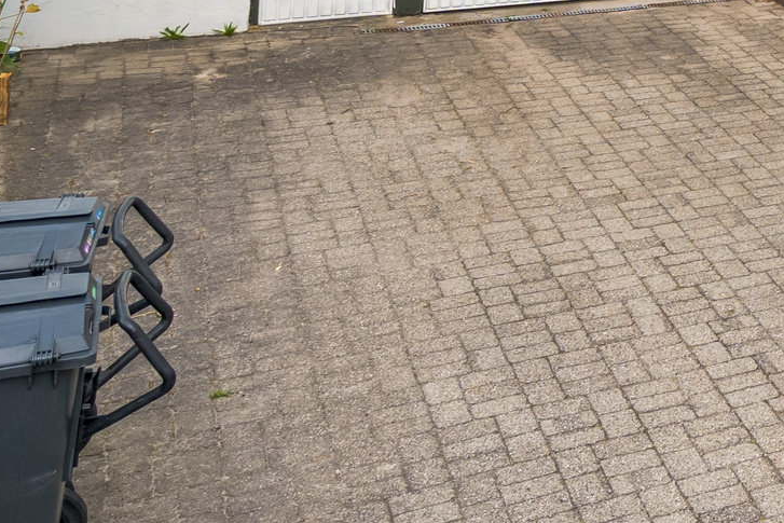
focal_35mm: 66
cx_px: 1248
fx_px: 1438
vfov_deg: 17.7
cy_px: -339
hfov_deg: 23.1
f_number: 4.5
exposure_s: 1/640
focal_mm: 16
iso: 400
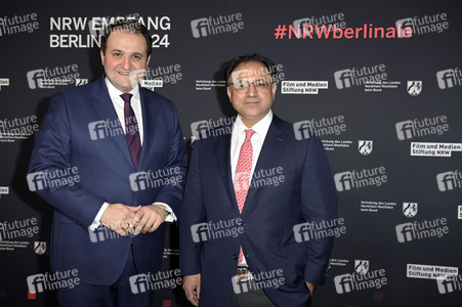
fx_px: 487
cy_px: 154
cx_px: 231
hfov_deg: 50.7
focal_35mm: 38
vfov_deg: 35.0
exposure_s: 1/250
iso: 1000
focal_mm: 38
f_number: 4.5
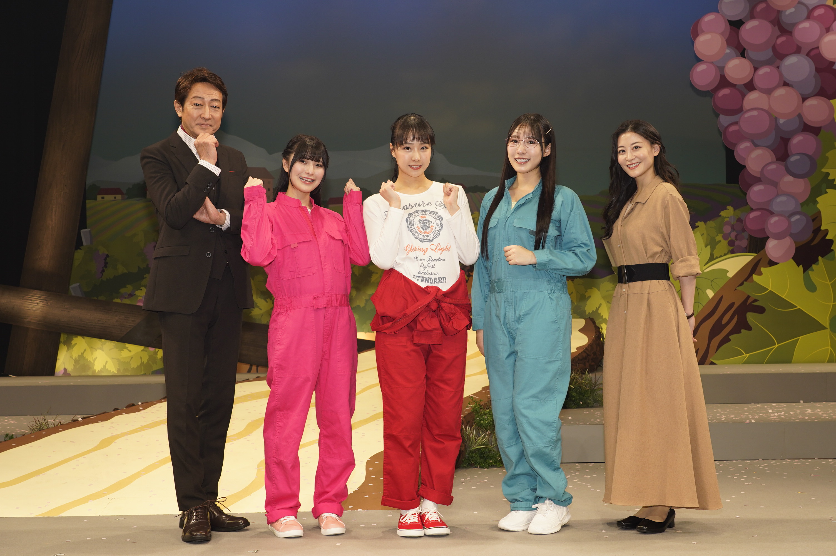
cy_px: 278
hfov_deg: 44.5
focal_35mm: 44
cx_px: 418
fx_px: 1021
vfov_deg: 30.5
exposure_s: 1/250
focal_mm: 44
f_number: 7.1
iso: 800
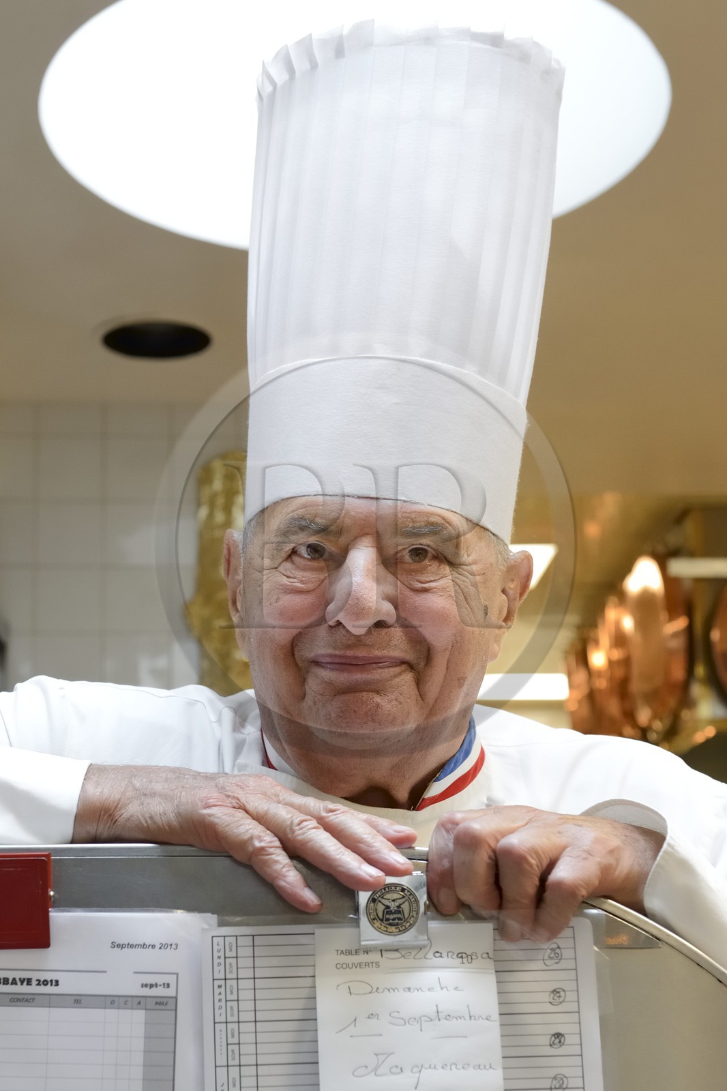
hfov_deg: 30.5
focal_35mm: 44
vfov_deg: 44.5
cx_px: 364
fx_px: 1333
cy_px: 546
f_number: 5.6
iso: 1600
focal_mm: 44
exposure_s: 1/60
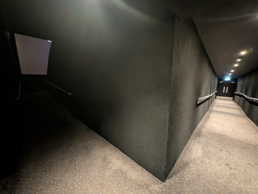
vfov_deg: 94.6
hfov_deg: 110.5
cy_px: 97
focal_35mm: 12
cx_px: 129
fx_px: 90
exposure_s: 1/25
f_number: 1.95
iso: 1732
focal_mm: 2.23
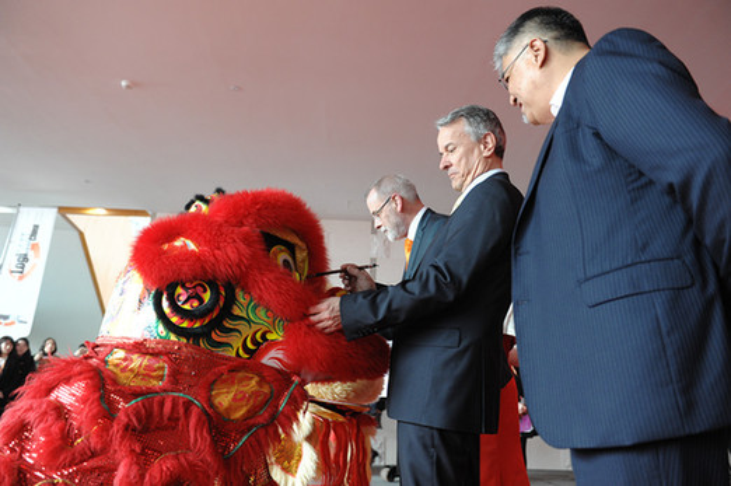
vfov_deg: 42.2
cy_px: 243
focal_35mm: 31
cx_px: 366
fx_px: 629
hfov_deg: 60.3
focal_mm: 31
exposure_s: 1/80
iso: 1600
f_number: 3.5
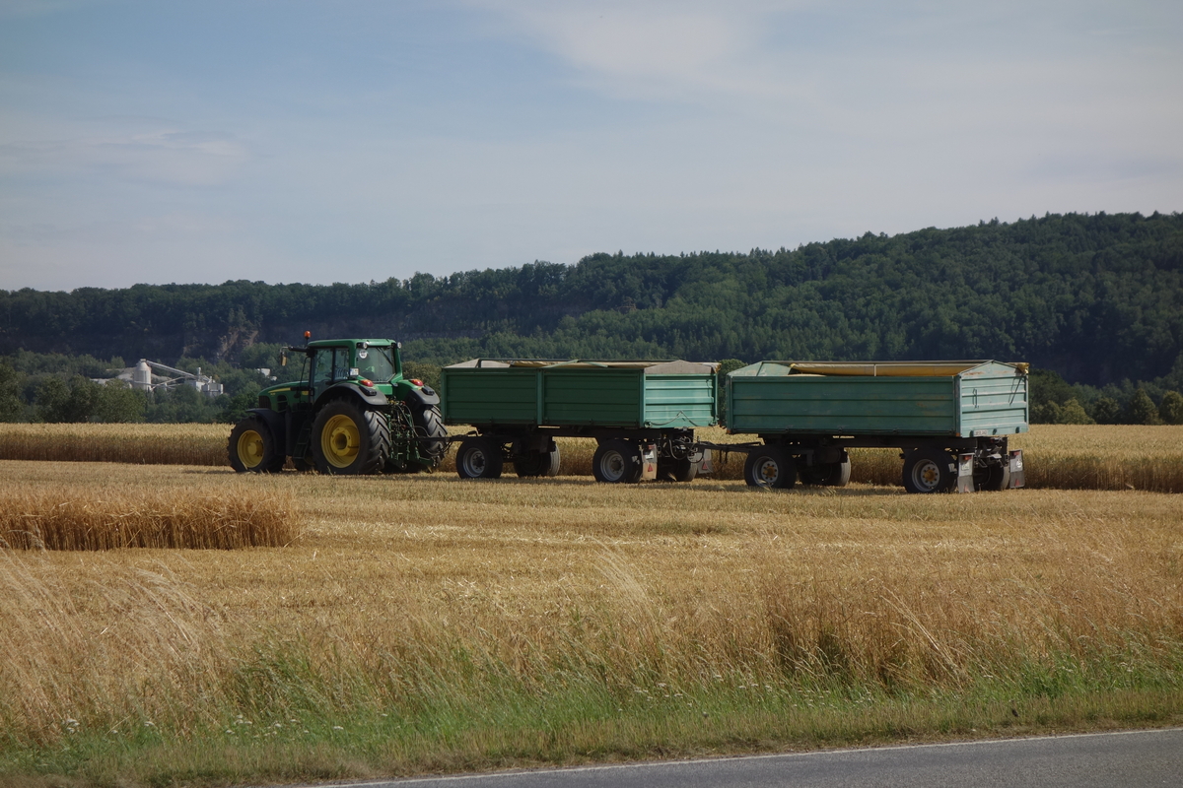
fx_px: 3286
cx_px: 592
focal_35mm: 100
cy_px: 394
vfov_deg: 13.7
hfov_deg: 20.4
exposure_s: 1/800
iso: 125
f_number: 5.6
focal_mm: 37.1
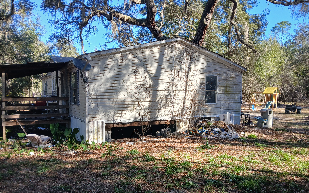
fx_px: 236
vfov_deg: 44.5
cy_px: 106
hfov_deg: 66.5
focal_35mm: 28
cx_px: 157
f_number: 1.8
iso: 20
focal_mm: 3.98
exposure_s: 1/144
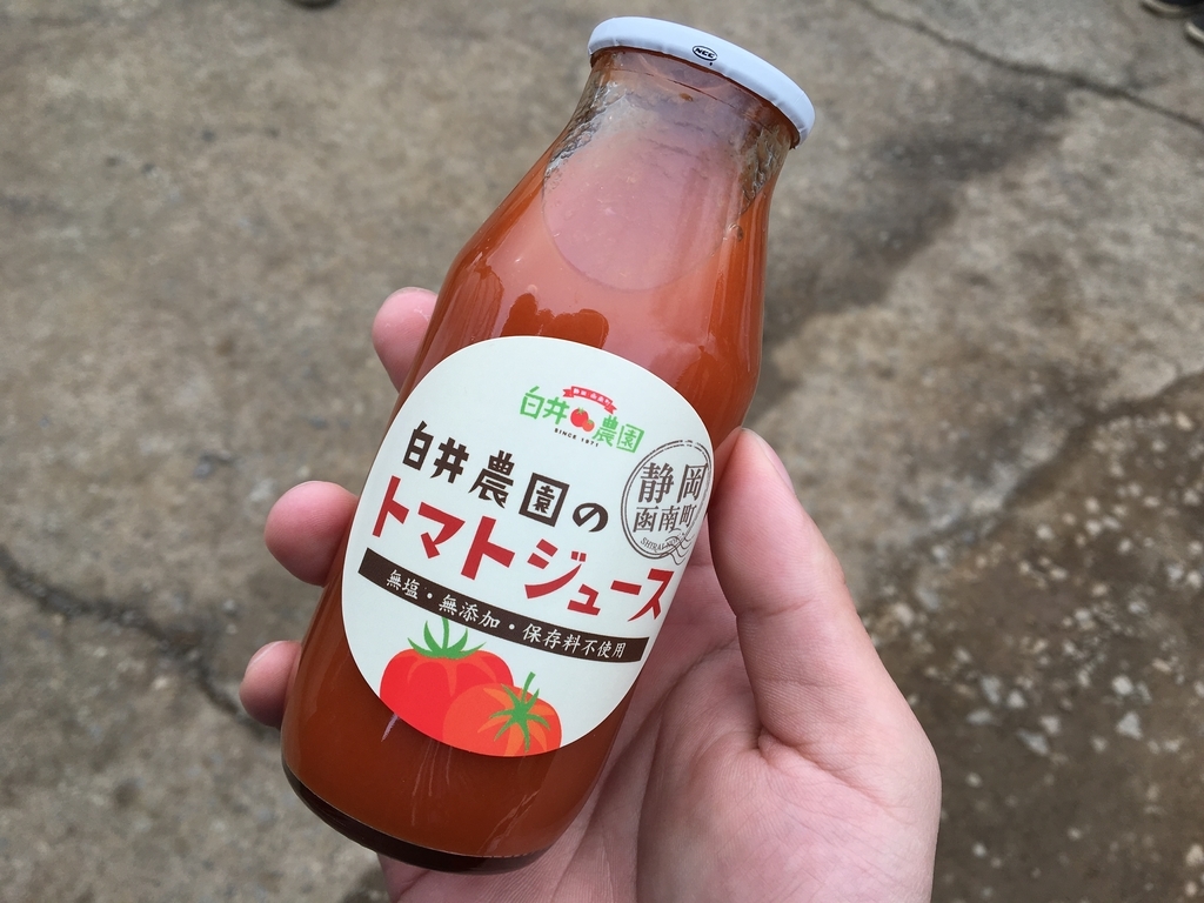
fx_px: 1009
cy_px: 452
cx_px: 602
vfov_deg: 48.2
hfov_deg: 61.7
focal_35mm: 29
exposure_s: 1/591
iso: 25
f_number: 2.2
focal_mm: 4.15
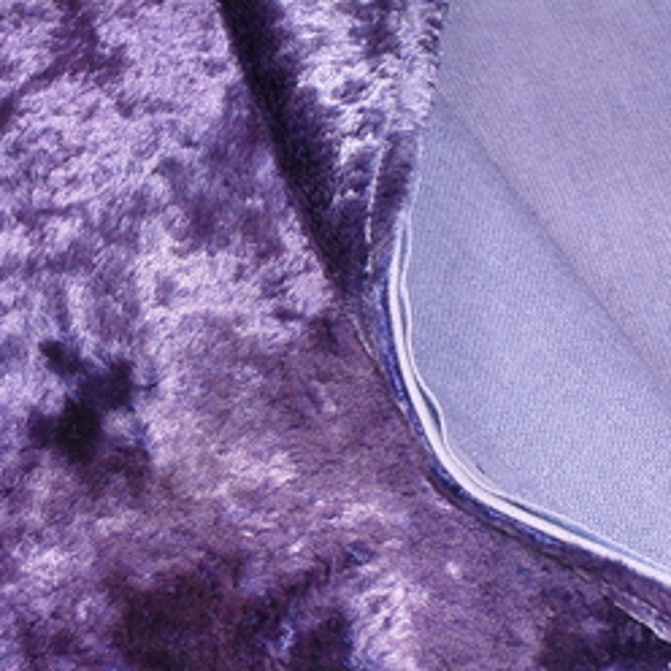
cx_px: 265
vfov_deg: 16.4
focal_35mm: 106
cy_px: 446
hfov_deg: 16.4
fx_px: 2325
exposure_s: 1/60
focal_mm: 11.7
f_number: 4.6
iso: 200
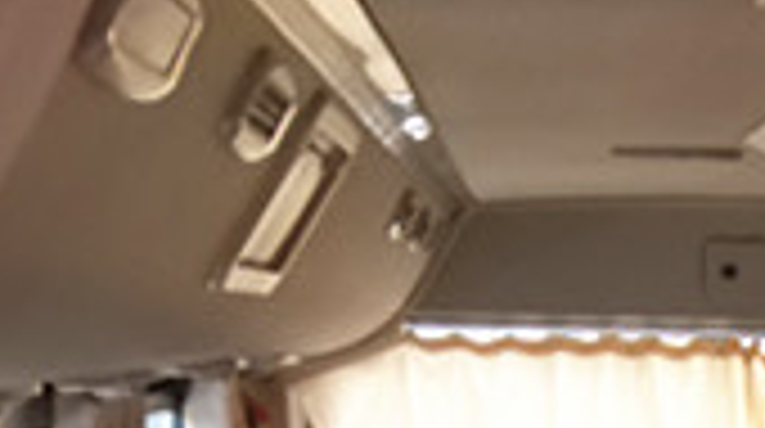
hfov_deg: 15.3
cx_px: 1395
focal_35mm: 120
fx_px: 2430
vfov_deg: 8.2
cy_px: 1363
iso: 100
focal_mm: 2.23
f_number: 2.2
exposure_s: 1/90
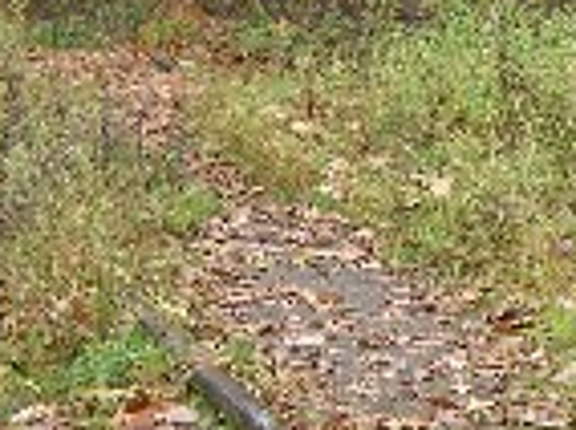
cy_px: 387
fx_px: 2591
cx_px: 546
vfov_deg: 9.4
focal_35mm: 156
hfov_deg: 12.6
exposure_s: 1/100
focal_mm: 7.9
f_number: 2.8
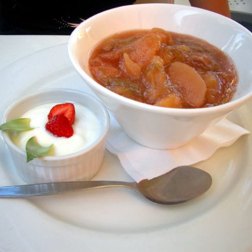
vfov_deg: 40.0
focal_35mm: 42
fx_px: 346
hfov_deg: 40.0
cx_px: 118
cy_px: 124
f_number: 2.6
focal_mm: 5.8
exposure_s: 1/160
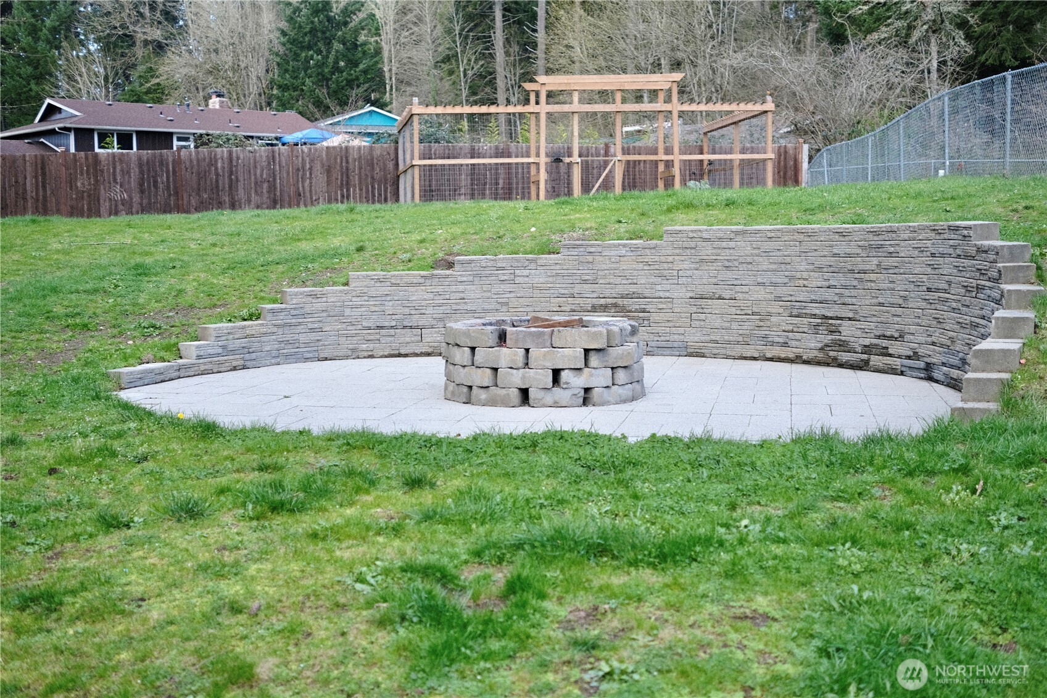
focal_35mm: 41
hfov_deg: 47.4
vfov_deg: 32.6
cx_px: 524
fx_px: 1192
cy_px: 349
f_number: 2.8
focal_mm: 27
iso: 160
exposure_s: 1/170
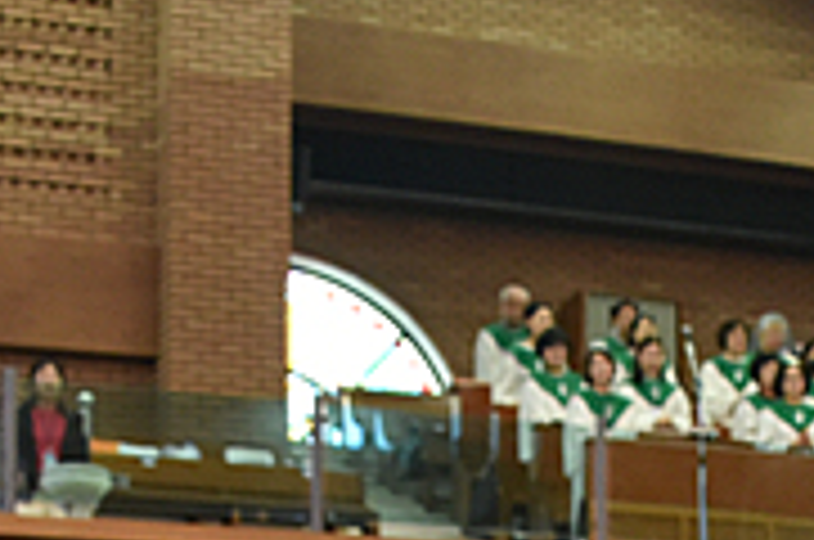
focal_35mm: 124
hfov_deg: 16.3
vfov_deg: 10.1
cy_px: 1096
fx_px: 2799
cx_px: 765
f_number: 4.5
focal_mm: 28
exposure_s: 1/125
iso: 2200
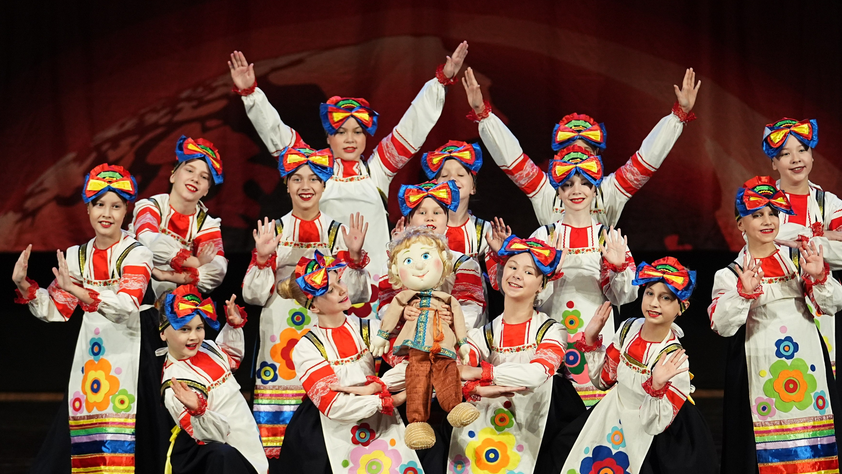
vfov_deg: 4.7
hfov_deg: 8.4
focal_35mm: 257
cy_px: 264
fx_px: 5739
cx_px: 452
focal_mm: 140
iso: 2500
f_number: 2.8
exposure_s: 1/400
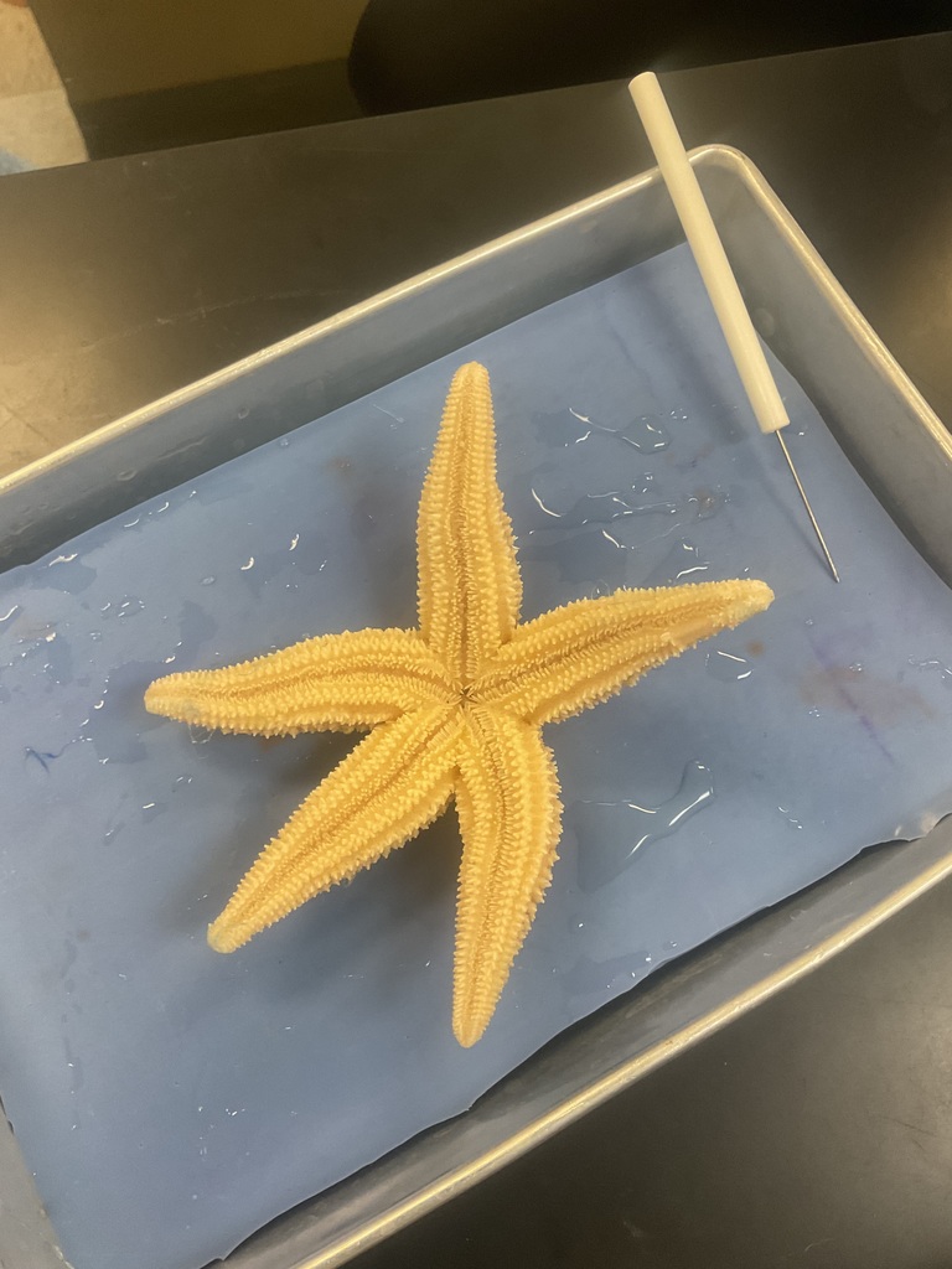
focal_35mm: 29
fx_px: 1063
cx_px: 476
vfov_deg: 61.7
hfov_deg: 48.2
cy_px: 634
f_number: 1.8
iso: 100
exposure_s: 1/60
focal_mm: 3
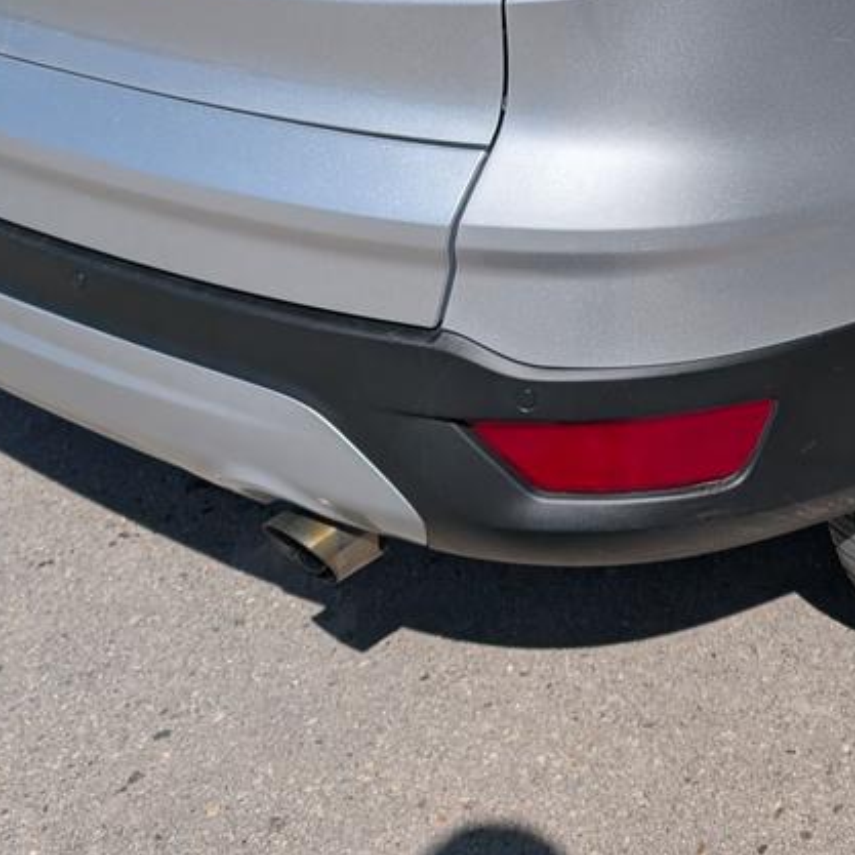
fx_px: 1816
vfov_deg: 24.4
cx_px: 626
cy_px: -125
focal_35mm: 65
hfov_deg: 26.2
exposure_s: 1/26316
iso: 21
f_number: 1.68
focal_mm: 6.9
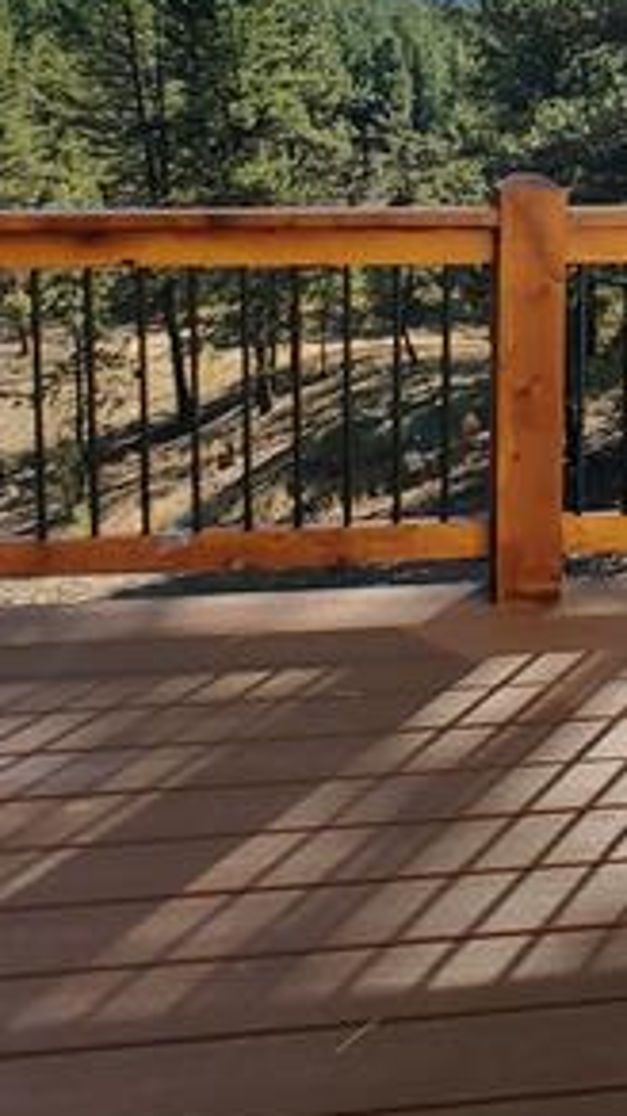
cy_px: 191
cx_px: 459
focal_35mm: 43
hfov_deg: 27.4
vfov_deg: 44.6
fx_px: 1272
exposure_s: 1/709
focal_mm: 1.78
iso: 50
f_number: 1.9
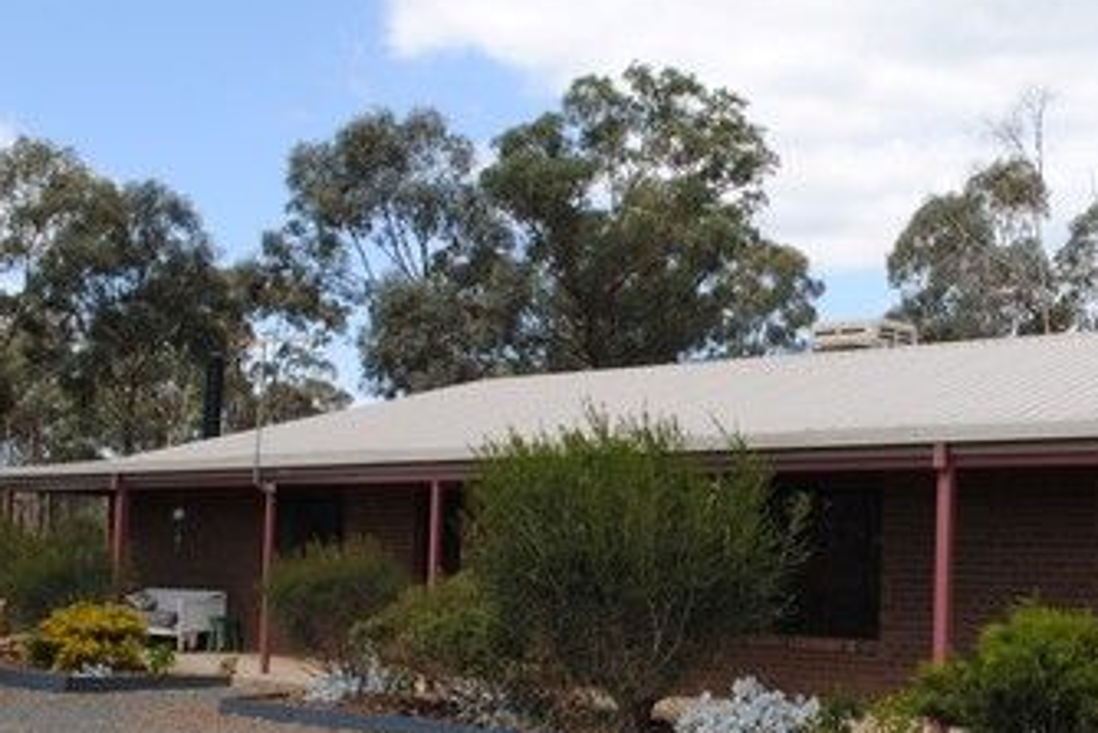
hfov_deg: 36.0
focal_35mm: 54
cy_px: 483
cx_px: 819
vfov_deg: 25.0
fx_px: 1648
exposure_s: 1/200
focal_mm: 20
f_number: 7.1
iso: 100
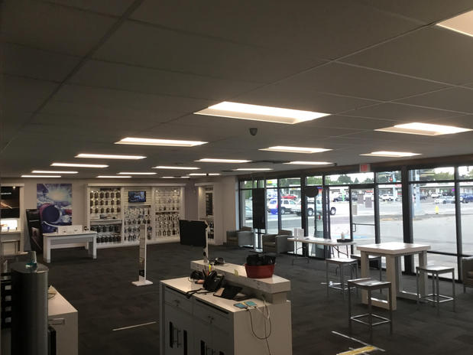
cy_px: 178
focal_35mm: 31
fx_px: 424
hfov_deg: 58.4
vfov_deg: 45.4
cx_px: 236
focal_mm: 3.3
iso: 25
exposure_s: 1/30
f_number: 2.4
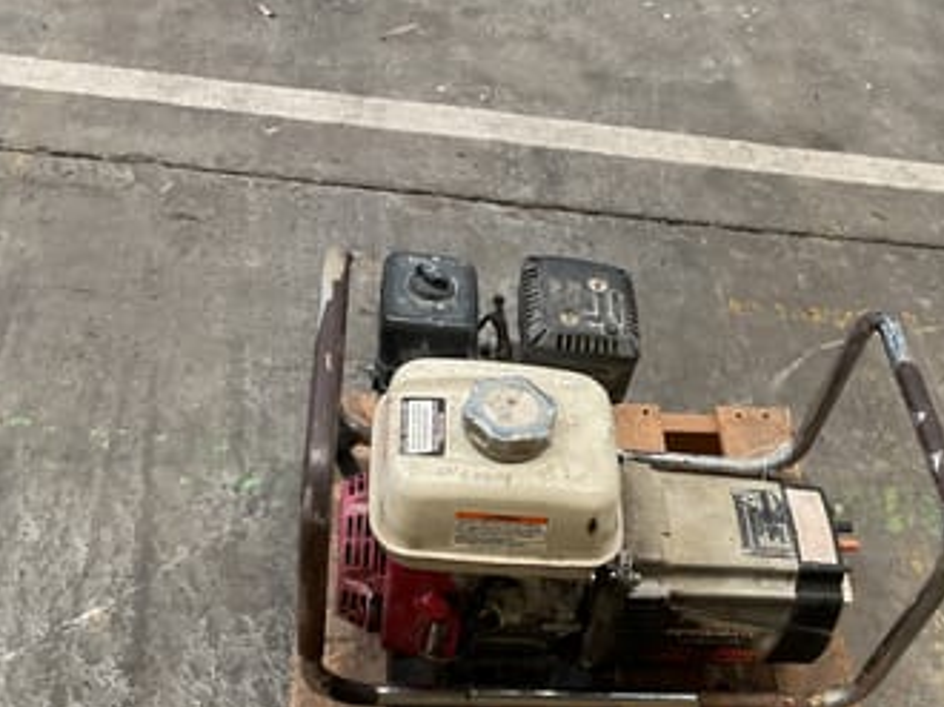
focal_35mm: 44
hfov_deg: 42.5
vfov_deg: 32.4
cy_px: 505
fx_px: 1199
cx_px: 621
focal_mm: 3
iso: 125
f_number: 1.8
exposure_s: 1/50
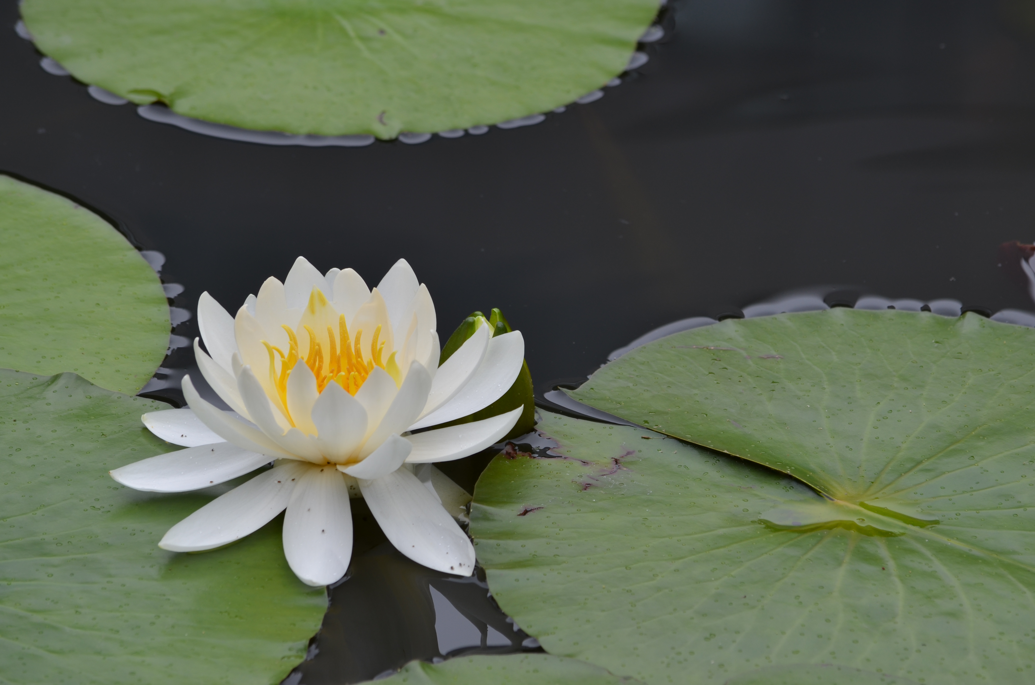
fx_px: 8607
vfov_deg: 4.6
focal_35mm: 300
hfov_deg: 6.9
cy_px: 342
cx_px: 518
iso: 100
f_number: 8
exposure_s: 1/160
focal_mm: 200
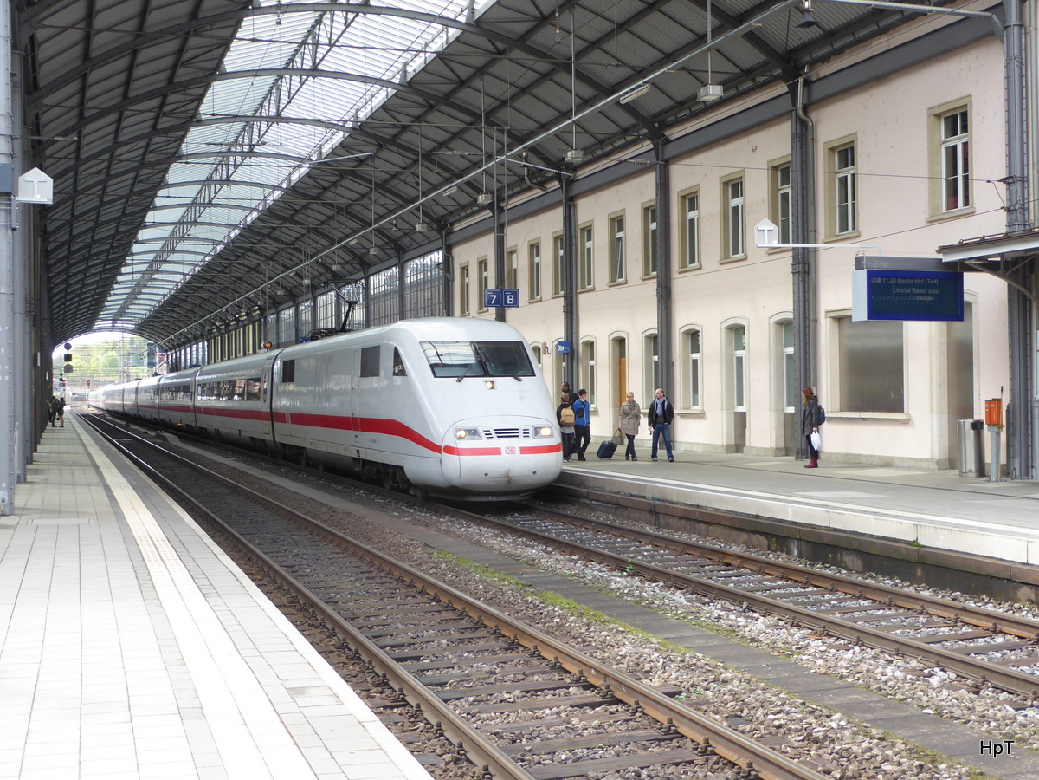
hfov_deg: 38.9
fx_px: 1471
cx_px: 520
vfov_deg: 29.7
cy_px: 390
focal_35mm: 49
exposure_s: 1/100
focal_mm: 8.4
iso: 80
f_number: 4
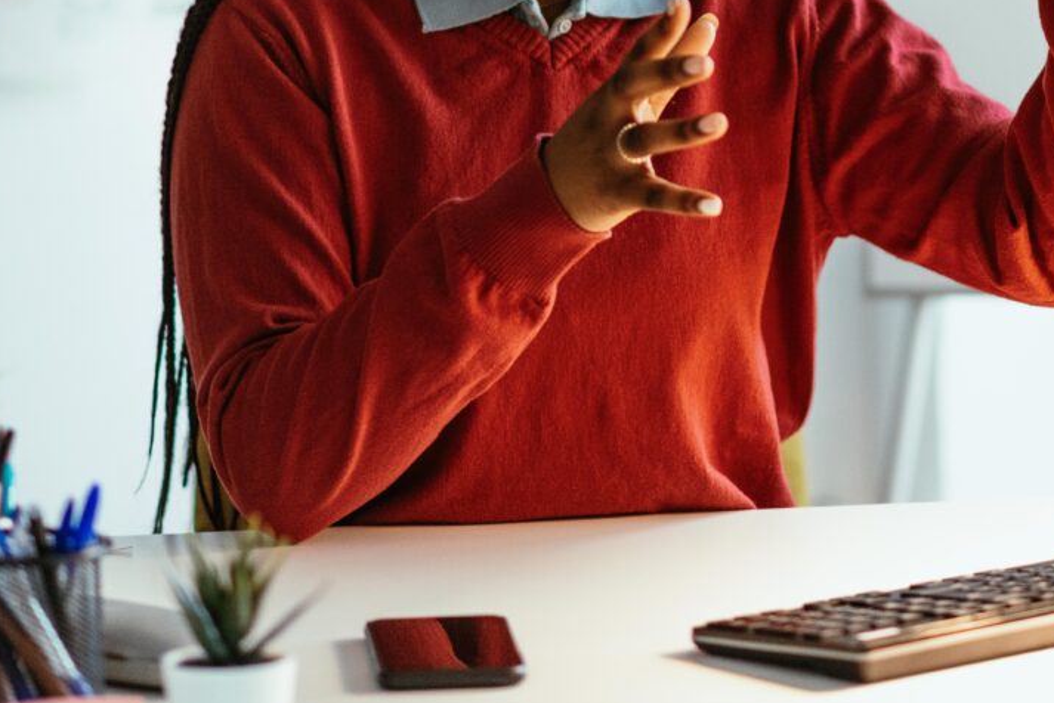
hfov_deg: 11.2
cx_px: 744
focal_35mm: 183
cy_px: -31
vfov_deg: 7.5
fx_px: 5360
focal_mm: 85
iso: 800
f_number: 1.8
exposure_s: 1/200
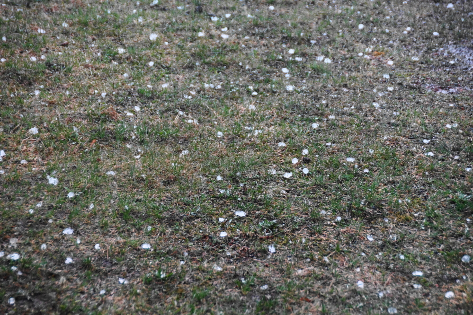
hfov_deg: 12.5
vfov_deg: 8.3
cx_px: 236
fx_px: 2168
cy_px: 158
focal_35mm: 165
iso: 1600
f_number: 5.6
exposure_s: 1/200
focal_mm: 110
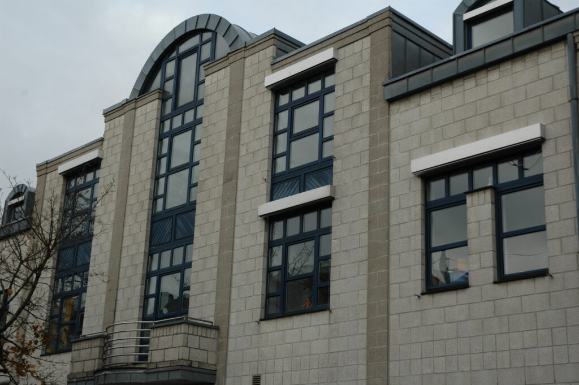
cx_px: 290
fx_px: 916
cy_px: 192
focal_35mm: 57
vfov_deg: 23.7
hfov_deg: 35.1
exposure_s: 1/200
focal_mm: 38
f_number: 7.1
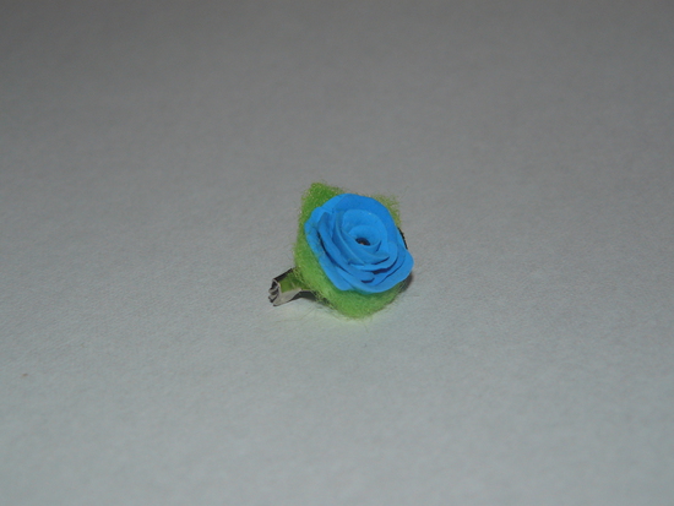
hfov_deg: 23.3
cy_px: 253
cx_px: 337
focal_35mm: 84
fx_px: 1636
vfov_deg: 17.6
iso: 100
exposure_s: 1/30
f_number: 3.2
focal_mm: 14
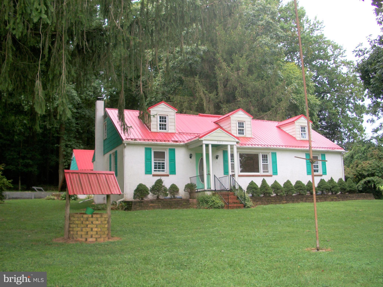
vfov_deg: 40.7
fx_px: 387
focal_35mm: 35
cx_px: 192
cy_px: 144
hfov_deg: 52.6
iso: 80
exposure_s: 1/125
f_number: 3.1
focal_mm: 6.3
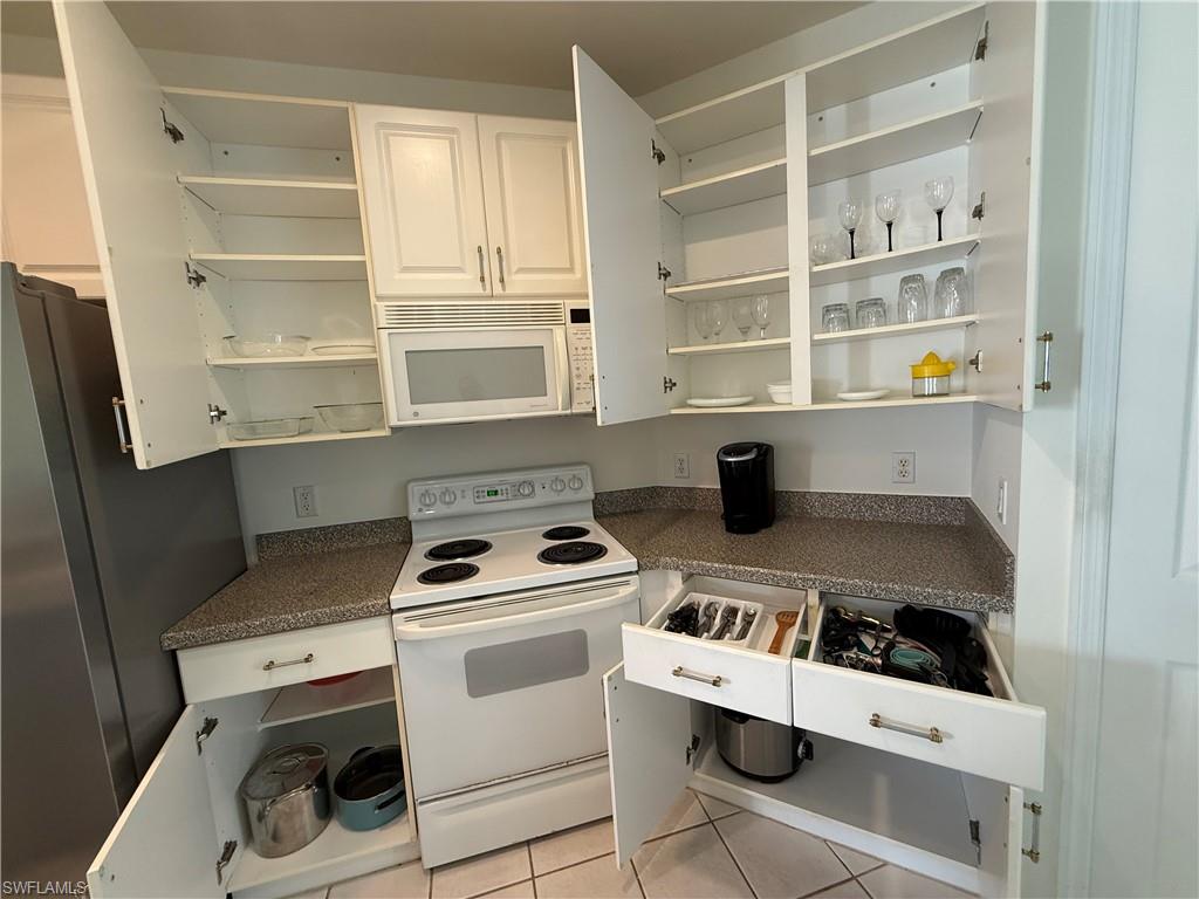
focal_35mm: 14
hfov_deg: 102.1
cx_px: 600
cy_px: 450
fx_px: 485
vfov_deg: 85.7
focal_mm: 2.22
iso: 200
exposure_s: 1/60
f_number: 2.2
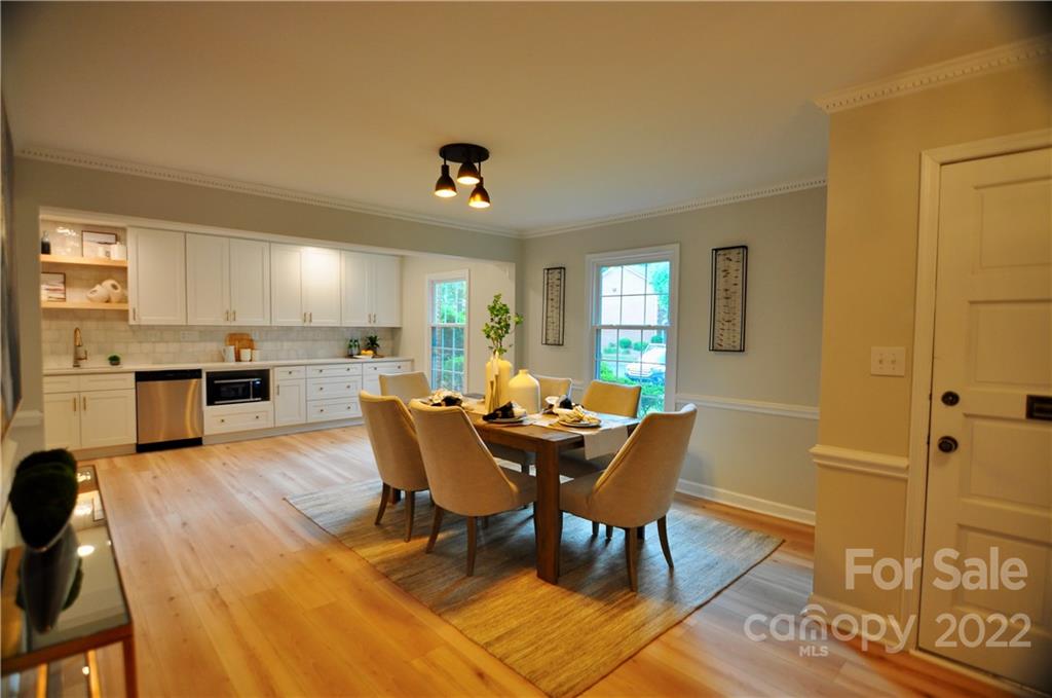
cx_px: 526
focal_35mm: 16
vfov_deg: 71.9
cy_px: 349
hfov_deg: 95.1
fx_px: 481
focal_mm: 11
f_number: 2.8
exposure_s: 1/25
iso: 200
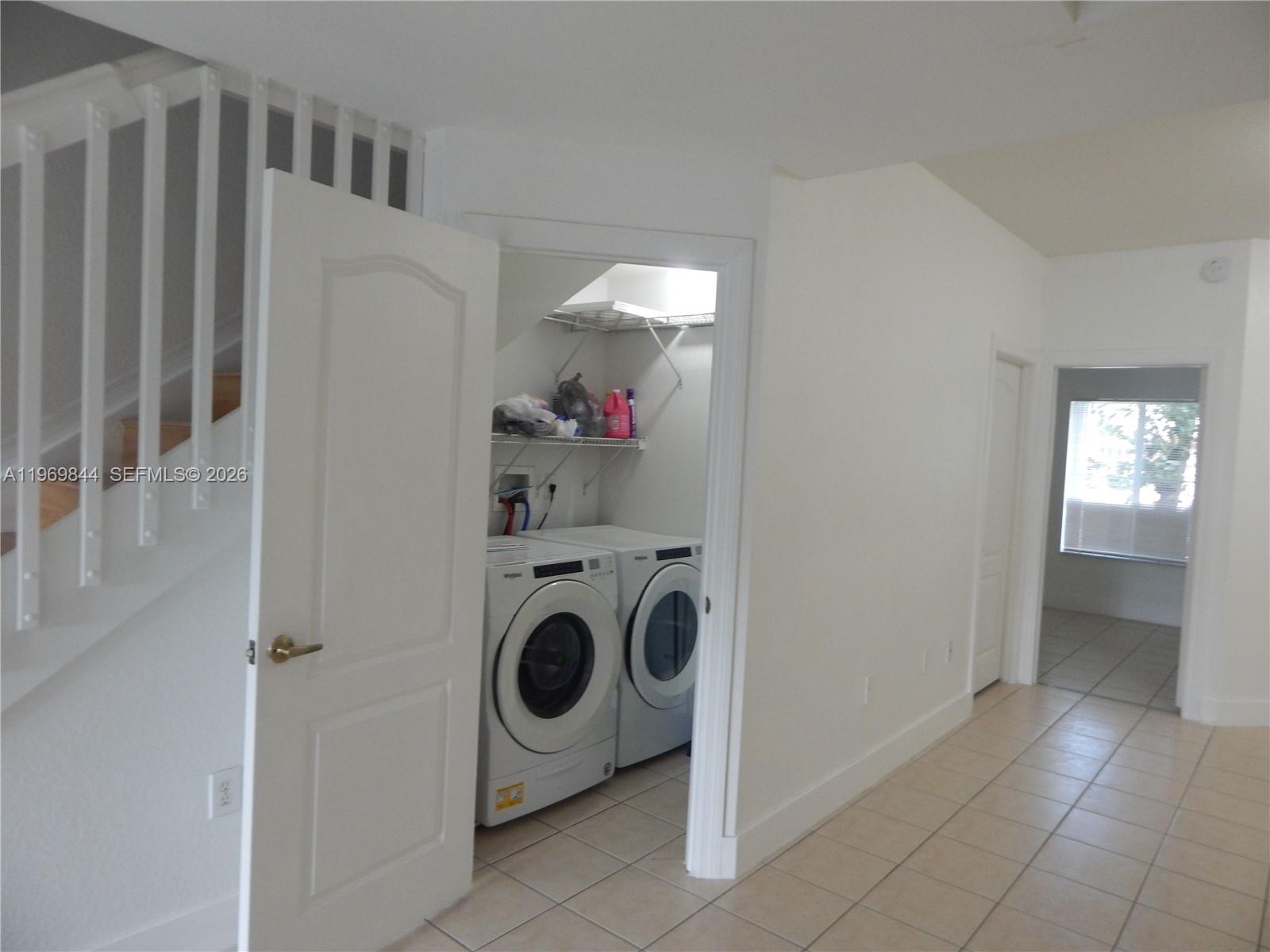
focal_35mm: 22
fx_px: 807
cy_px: 476
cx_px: 635
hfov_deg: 76.4
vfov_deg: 61.1
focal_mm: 4
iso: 200
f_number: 3
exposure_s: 1/30
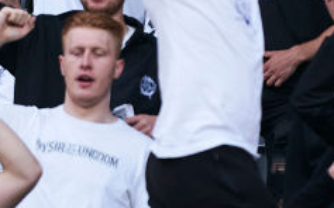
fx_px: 12031
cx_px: 4
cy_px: -133
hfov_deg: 1.6
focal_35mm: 1322
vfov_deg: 1.0
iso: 1600
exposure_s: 1/1600
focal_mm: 200
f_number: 2.8
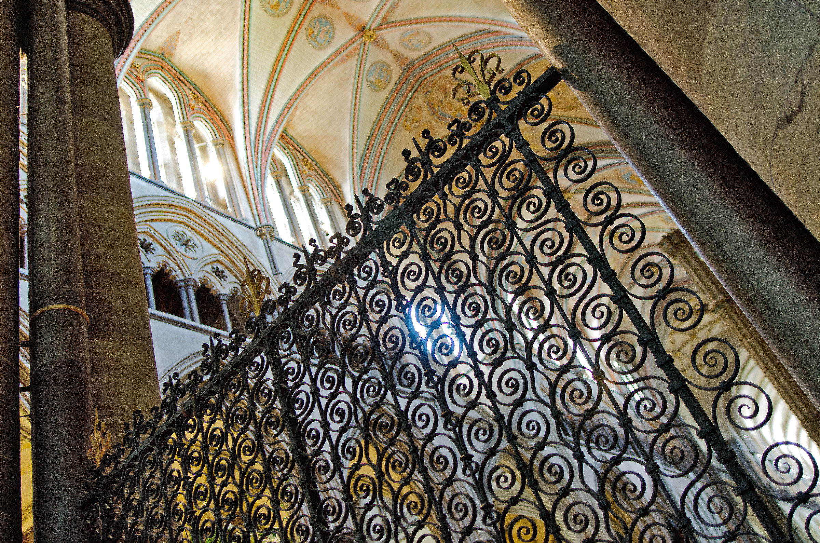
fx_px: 682
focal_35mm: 30
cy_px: 272
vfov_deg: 43.4
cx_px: 410
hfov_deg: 62.0
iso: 500
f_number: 2.5
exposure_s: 1/30
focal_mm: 20
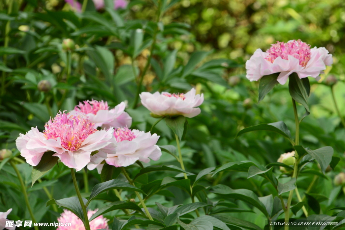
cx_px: 172
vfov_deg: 3.1
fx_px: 4309
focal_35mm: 450
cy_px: 115
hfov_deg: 4.6
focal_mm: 300
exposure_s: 1/40
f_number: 16
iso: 200
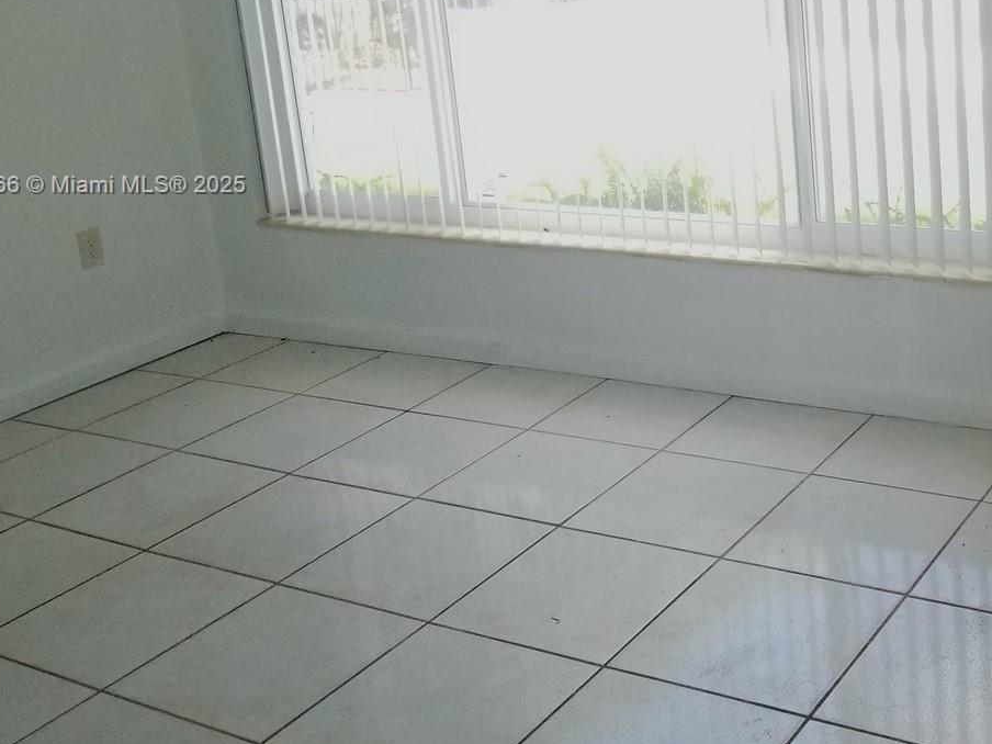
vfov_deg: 31.0
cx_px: 773
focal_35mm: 46
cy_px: 187
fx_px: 1318
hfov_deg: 39.8
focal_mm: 4.3
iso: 400
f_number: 1.7
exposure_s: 1/500
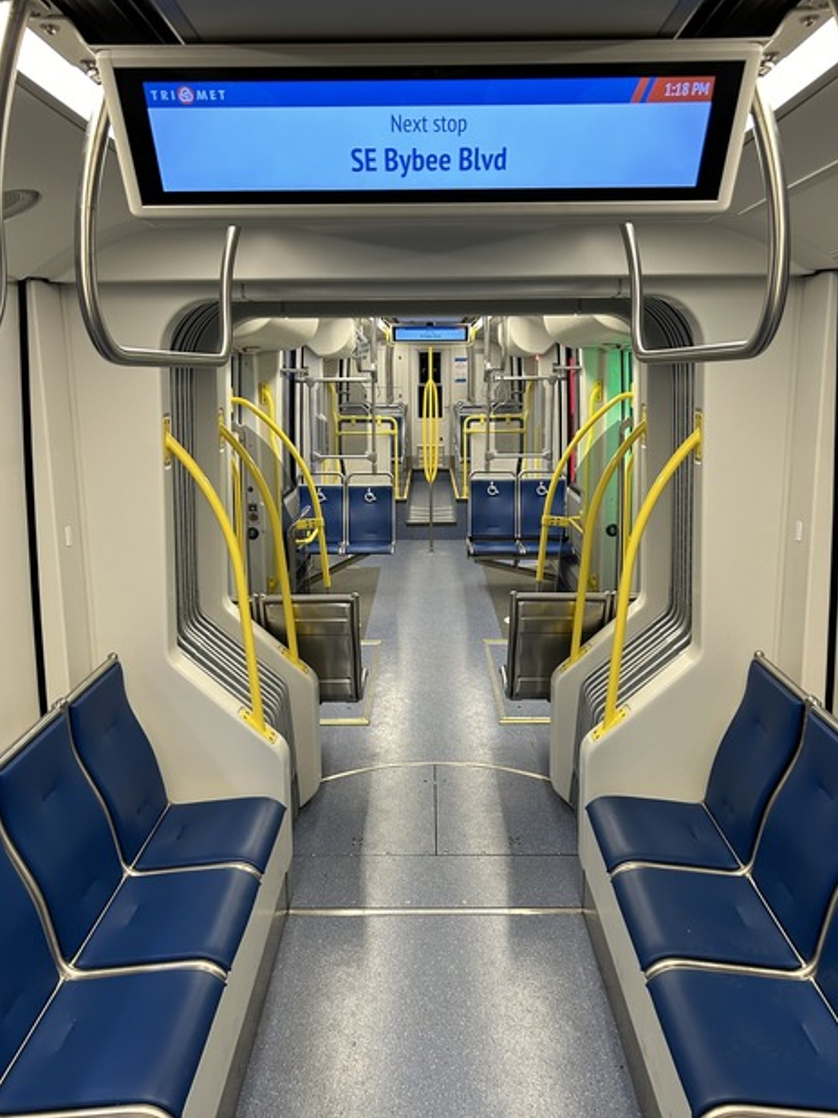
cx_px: 426
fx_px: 904
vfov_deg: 63.4
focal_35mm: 28
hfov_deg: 49.7
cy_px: 537
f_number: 1.5
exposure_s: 1/120
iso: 125
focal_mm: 5.7
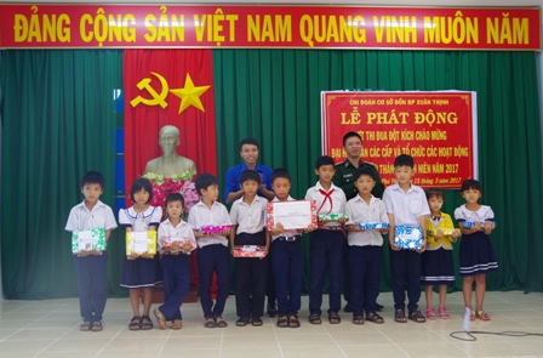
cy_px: 179
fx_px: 541
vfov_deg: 36.6
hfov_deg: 53.3
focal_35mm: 36
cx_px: 272
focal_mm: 24
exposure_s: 1/50
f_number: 5.6
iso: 800
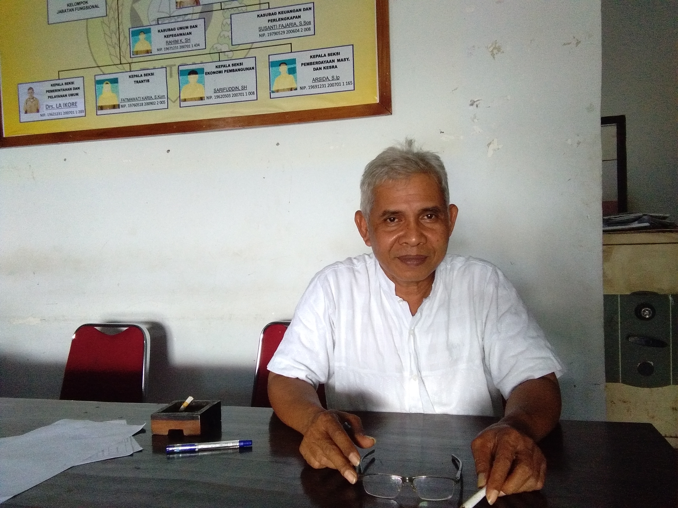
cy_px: 254
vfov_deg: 44.2
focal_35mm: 32
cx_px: 339
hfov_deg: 56.8
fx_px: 627
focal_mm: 2.94
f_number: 2
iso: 500
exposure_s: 1/33.3
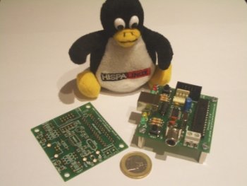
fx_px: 350
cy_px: 93
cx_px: 124
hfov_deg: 38.9
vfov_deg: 29.7
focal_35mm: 49
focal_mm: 8.2
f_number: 3.1
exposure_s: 1/13
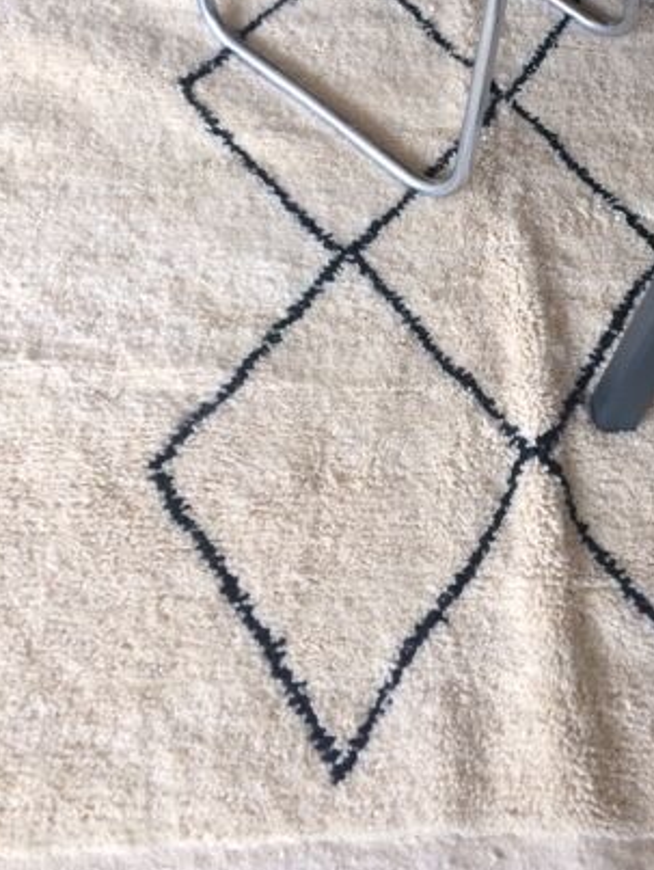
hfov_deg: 31.1
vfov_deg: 40.2
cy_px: 231
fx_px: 1157
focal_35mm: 46
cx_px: 473
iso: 80
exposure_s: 1/33
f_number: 2.2
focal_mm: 4.15
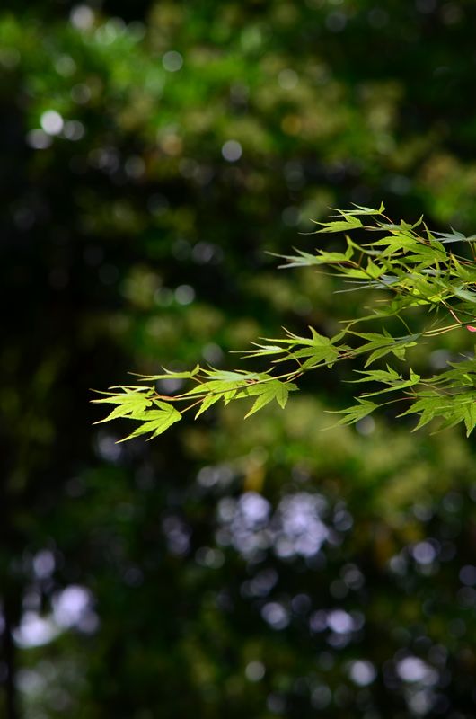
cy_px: 360
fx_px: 3137
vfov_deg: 13.1
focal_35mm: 158
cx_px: 238
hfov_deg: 8.7
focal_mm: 105
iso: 200
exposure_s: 1/640
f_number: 5.6
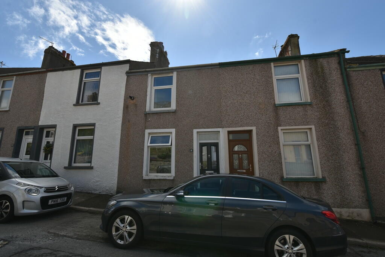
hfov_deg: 100.4
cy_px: 128
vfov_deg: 77.3
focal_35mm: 15
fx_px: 160
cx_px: 192
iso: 100
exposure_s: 1/250
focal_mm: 10
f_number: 9
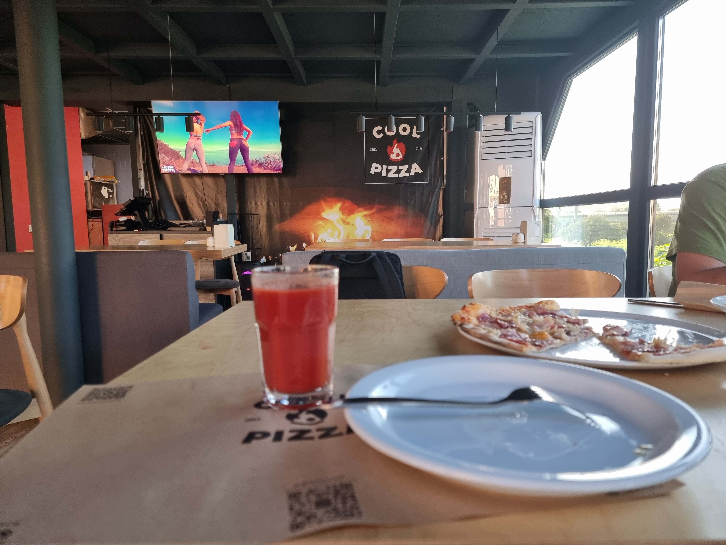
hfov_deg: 71.6
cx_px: 363
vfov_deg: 56.8
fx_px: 503
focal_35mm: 24
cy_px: 272
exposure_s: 1/120
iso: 320
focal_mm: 6.7
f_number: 1.8
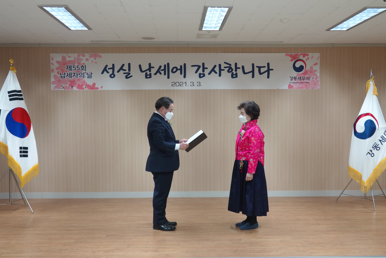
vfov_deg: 35.1
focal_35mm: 38
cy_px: 129
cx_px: 193
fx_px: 407
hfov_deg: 50.7
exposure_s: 1/40
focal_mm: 14.12
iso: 640
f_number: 3.5
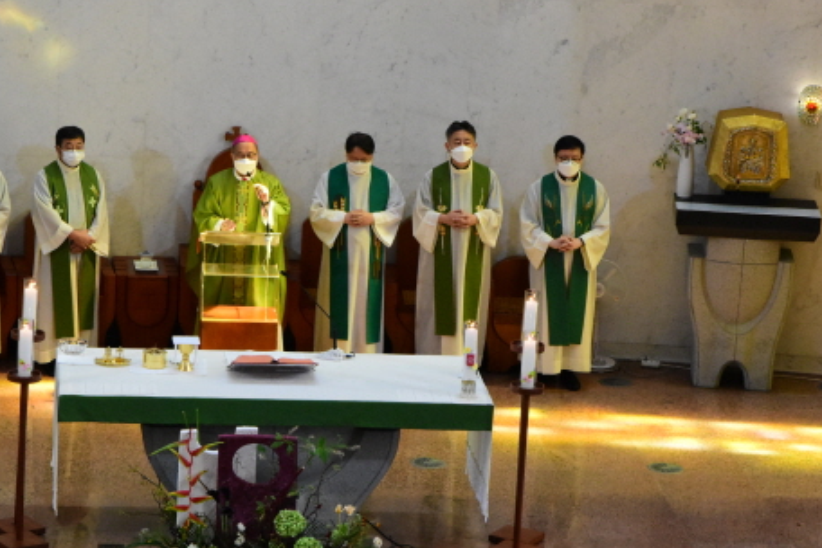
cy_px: 260
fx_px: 3744
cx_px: 258
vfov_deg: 8.4
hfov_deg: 12.5
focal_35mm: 164
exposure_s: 1/160
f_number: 10
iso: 5000
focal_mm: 70
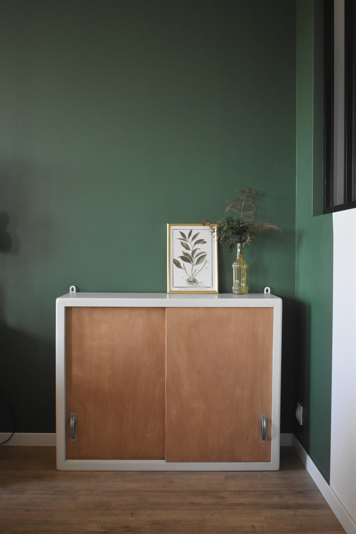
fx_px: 623
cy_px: 267
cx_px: 178
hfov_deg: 31.9
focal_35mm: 42
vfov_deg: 46.4
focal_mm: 28
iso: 2200
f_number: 4.2
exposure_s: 1/125
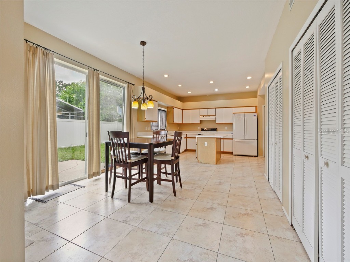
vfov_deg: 85.7
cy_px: 131
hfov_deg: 102.1
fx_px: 142
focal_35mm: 14
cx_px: 175
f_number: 4
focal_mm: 7
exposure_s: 1/60
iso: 500
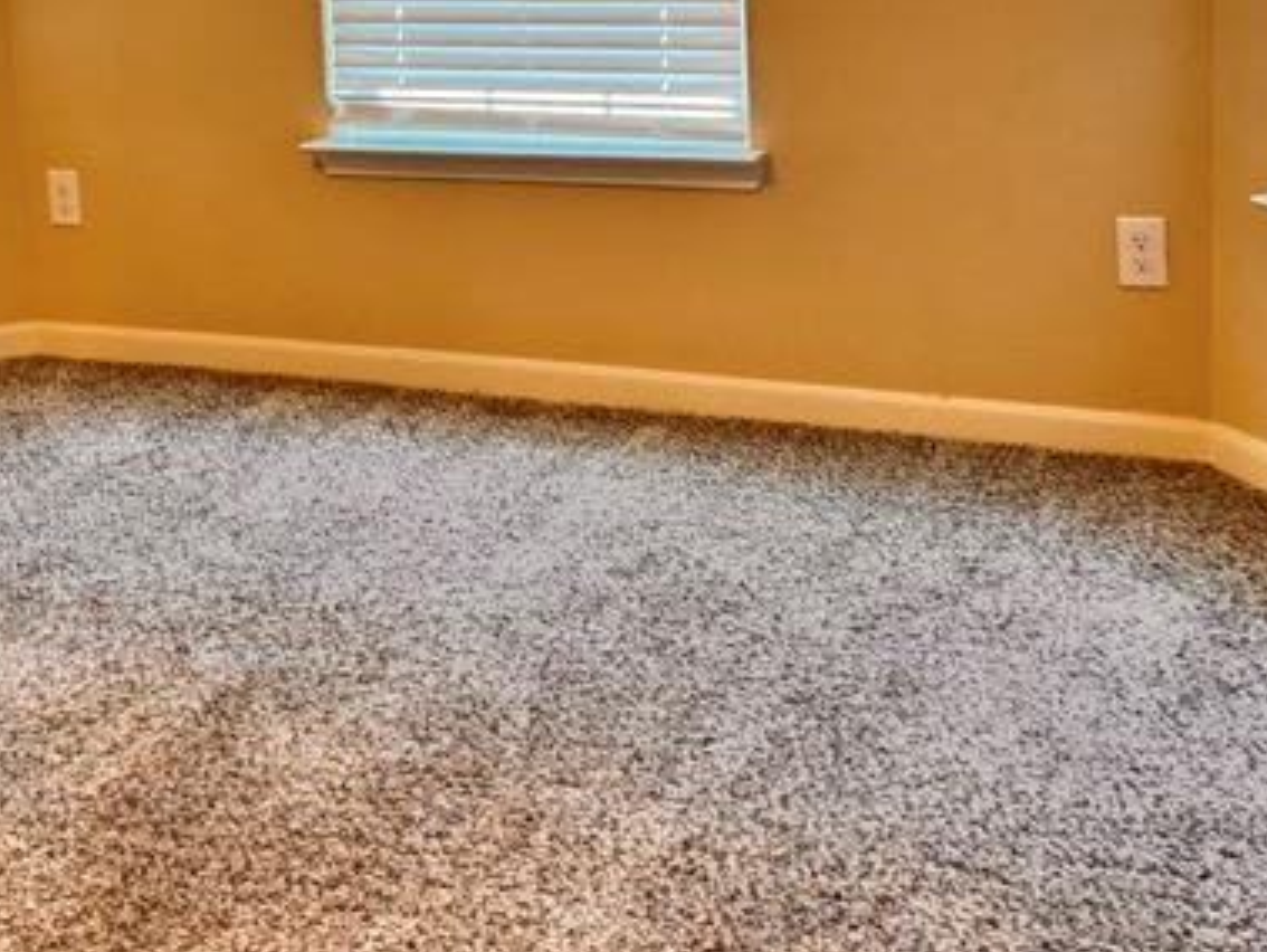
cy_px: 94
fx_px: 2381
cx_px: 285
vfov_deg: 22.1
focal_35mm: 65
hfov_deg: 29.2
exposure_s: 1/60
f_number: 1.78
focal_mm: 6.76
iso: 160
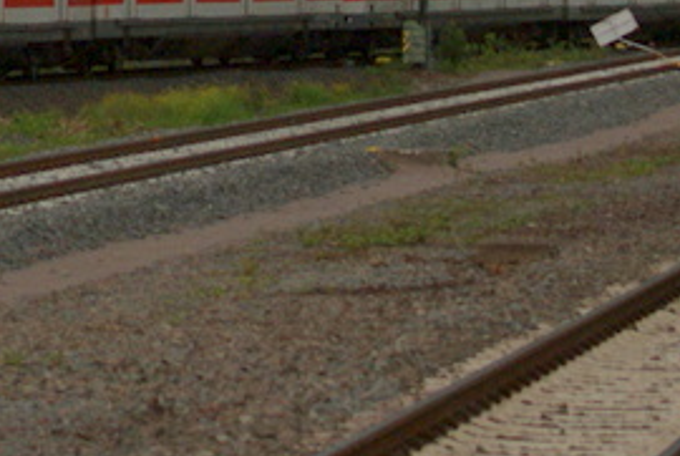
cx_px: -83
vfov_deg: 3.2
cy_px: -247
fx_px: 8077
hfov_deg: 4.8
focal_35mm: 427
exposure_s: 1/500
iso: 200
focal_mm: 75
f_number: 5.6
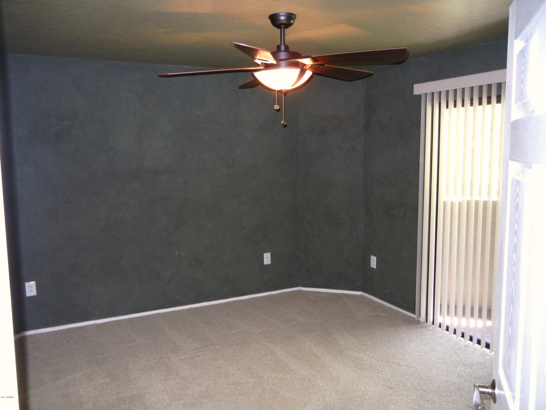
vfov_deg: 46.8
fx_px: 473
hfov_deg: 60.0
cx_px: 273
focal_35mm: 30
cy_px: 205
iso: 265
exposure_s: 1/30
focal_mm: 5.4
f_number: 3.5
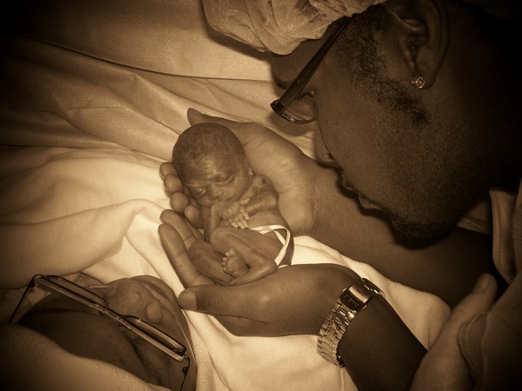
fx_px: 844
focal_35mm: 56
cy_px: 196
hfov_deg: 34.3
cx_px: 261
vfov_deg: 26.1
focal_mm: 9.4
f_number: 3.4
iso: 80
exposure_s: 1/60
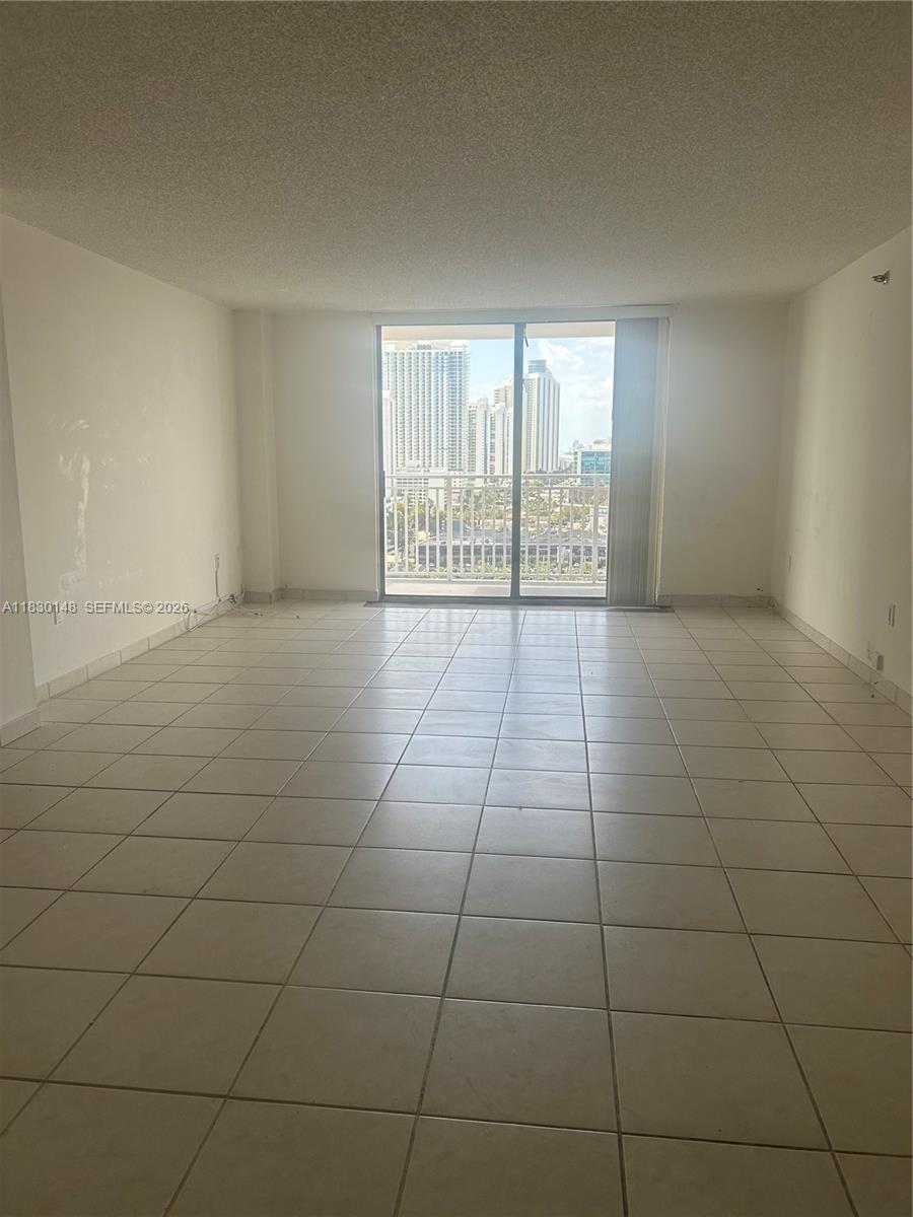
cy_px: 608
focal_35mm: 26
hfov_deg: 53.1
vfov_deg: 67.3
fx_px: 914
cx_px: 456
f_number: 1.5
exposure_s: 1/344
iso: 50
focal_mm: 5.7
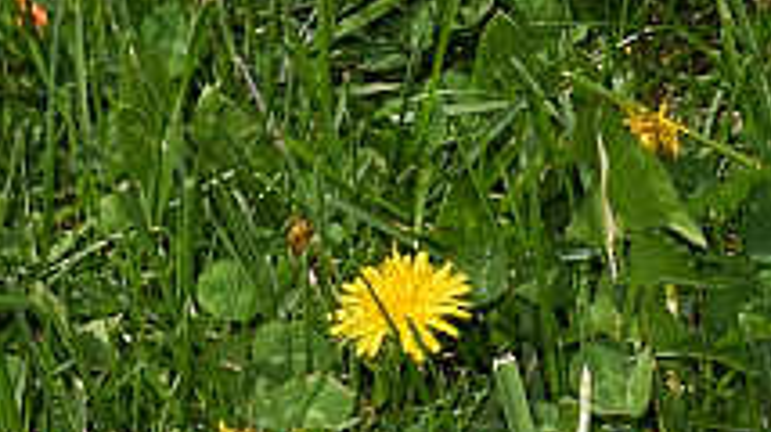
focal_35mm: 309
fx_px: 6312
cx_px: 1344
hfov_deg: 6.8
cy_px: -652
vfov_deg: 3.8
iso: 100
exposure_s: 1/200
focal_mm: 28
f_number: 13
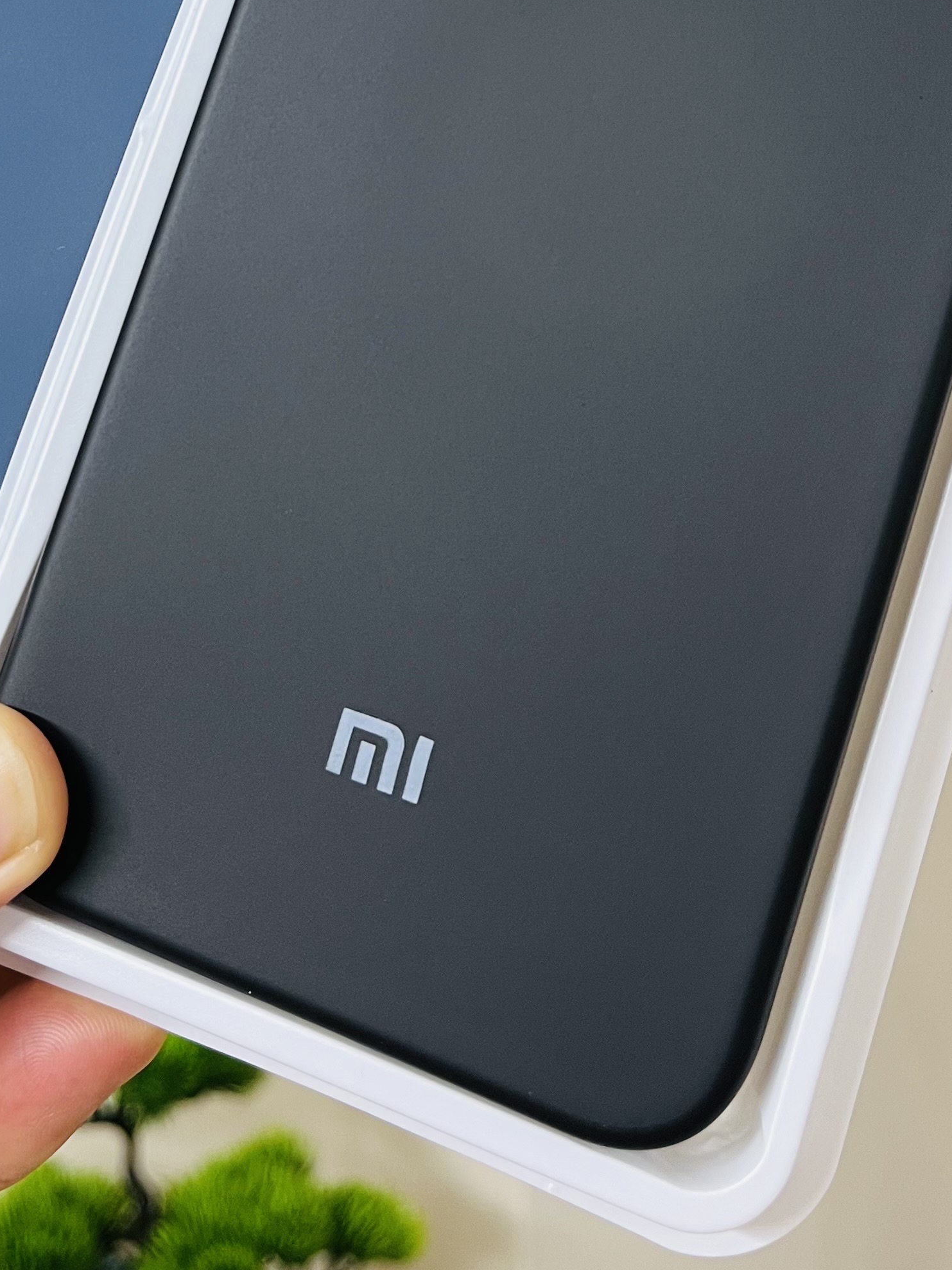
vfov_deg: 34.3
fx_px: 1944
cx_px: 359
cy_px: 145
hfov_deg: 27.4
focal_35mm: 53
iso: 100
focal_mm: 5.1
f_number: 1.6
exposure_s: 1/50
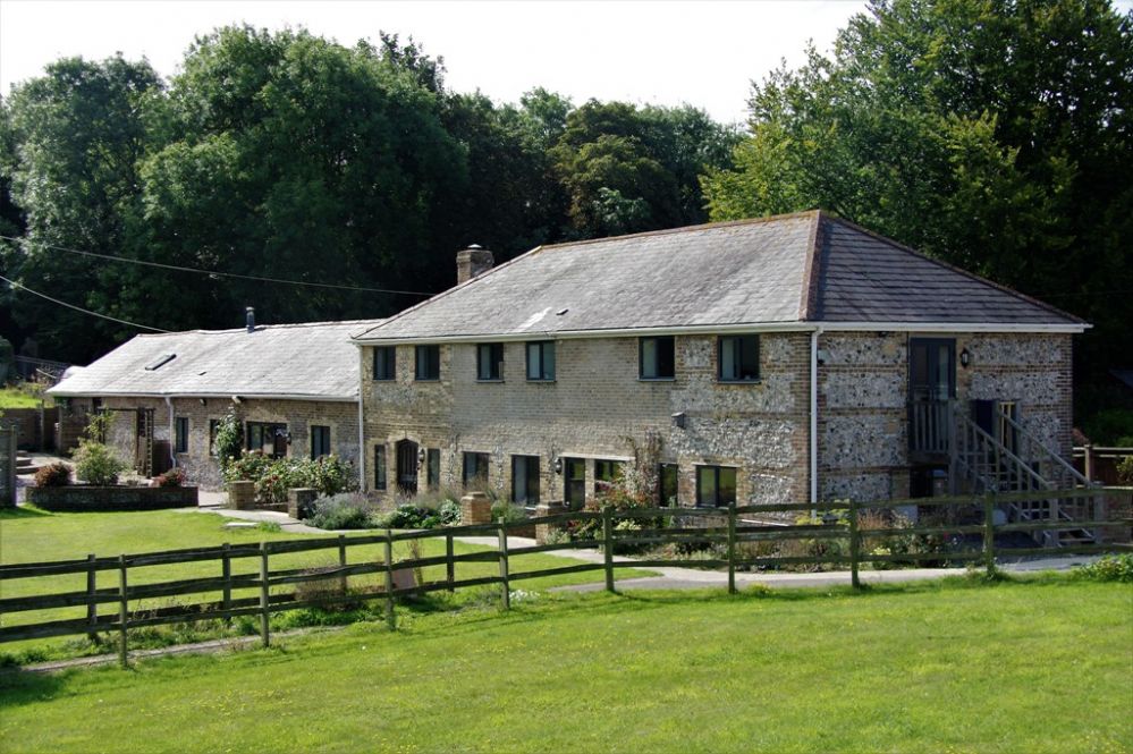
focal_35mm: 52
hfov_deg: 38.2
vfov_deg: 26.0
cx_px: 566
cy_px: 377
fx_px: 1636
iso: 200
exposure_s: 1/250
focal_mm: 35
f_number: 8
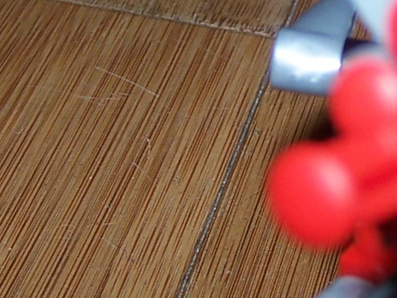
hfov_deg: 11.9
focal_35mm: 164
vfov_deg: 9.0
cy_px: 47
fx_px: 1881
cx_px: 442
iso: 80
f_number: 2.8
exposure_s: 1/60
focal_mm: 6.3
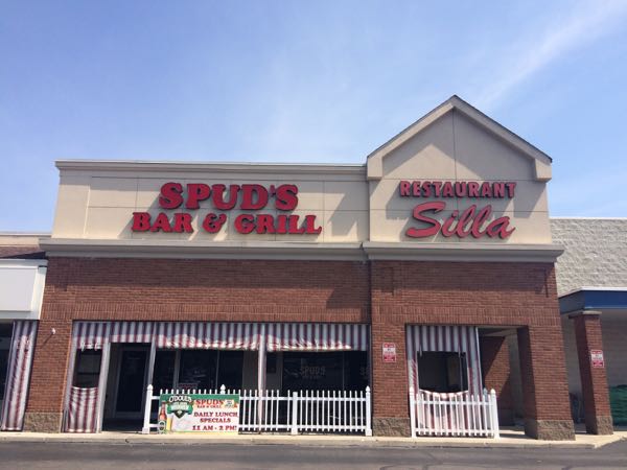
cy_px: 235
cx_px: 314
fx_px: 525
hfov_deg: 61.7
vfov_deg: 48.2
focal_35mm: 29
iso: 32
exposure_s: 1/1953
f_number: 2.2
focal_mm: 4.15
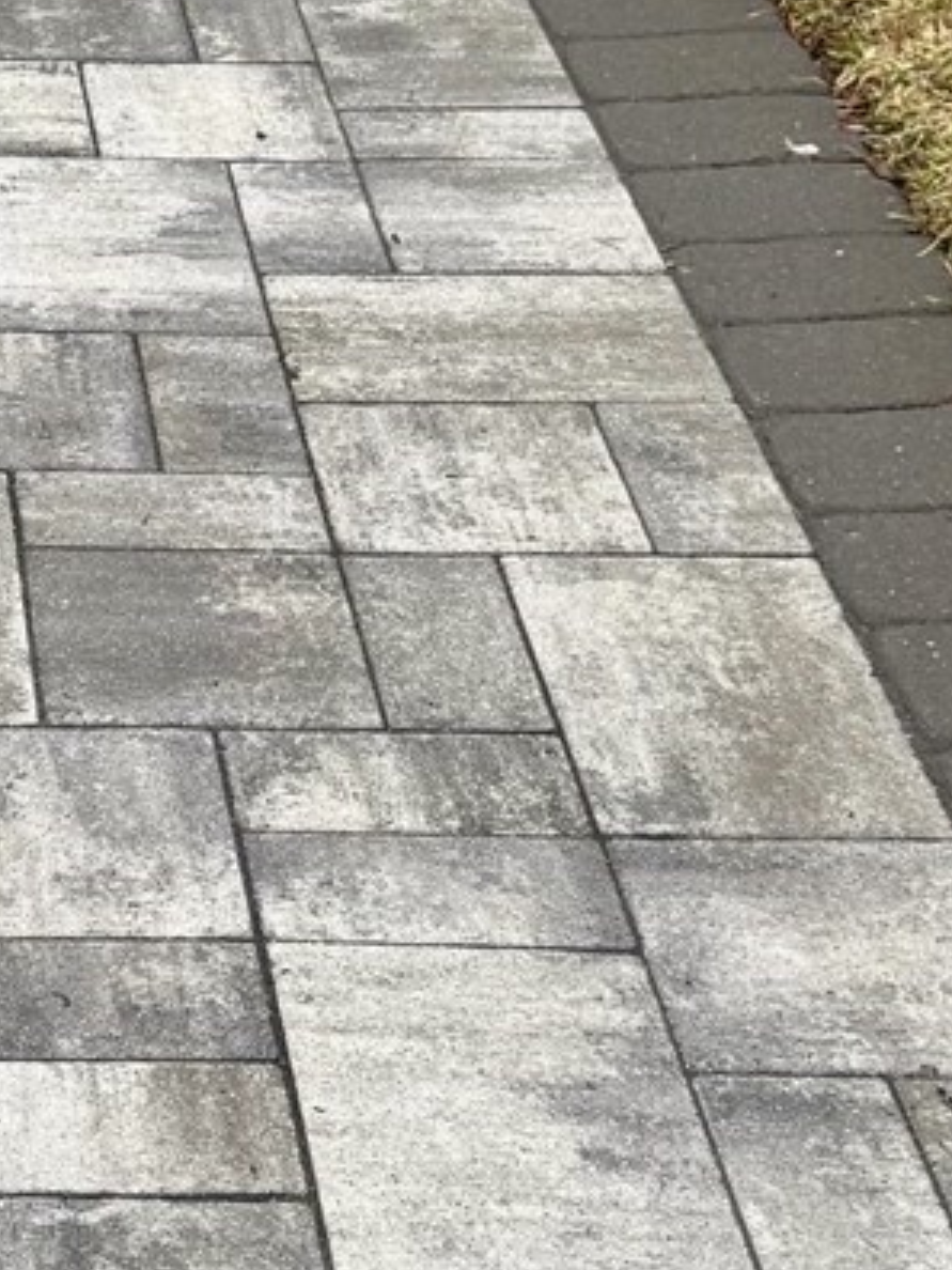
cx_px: -228
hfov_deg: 15.3
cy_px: 462
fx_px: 3410
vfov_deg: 21.0
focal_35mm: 93
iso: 80
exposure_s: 1/900
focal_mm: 6.76
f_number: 1.78
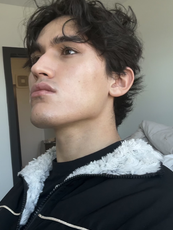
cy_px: 96
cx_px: 73
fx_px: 253
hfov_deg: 37.6
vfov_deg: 48.8
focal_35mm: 38
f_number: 1.9
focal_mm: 2.69
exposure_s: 1/121
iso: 50
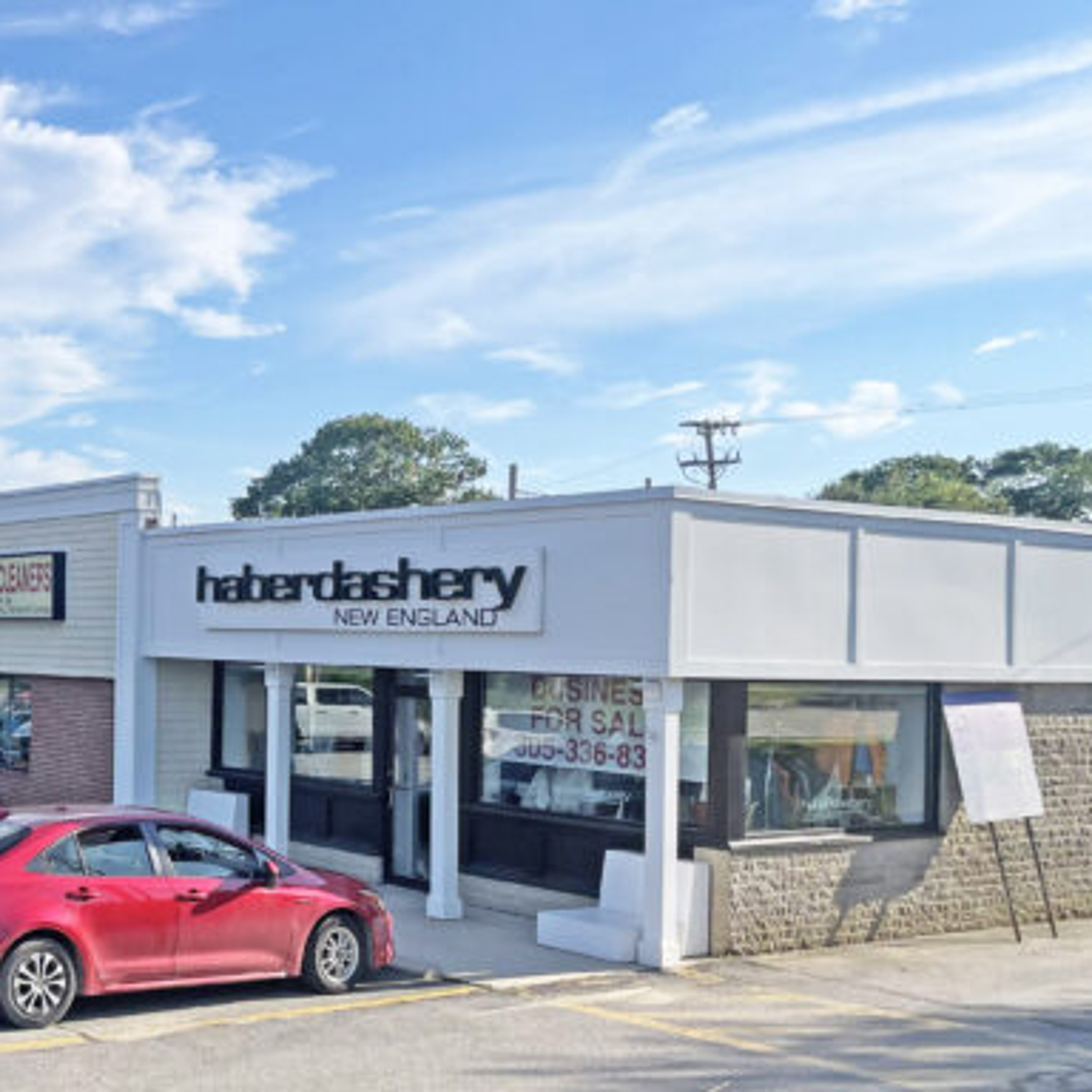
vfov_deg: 36.7
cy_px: 637
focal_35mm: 46
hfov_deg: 34.0
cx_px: 37
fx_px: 1642
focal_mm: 4.2
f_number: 1.6
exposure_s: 1/4464
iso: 32
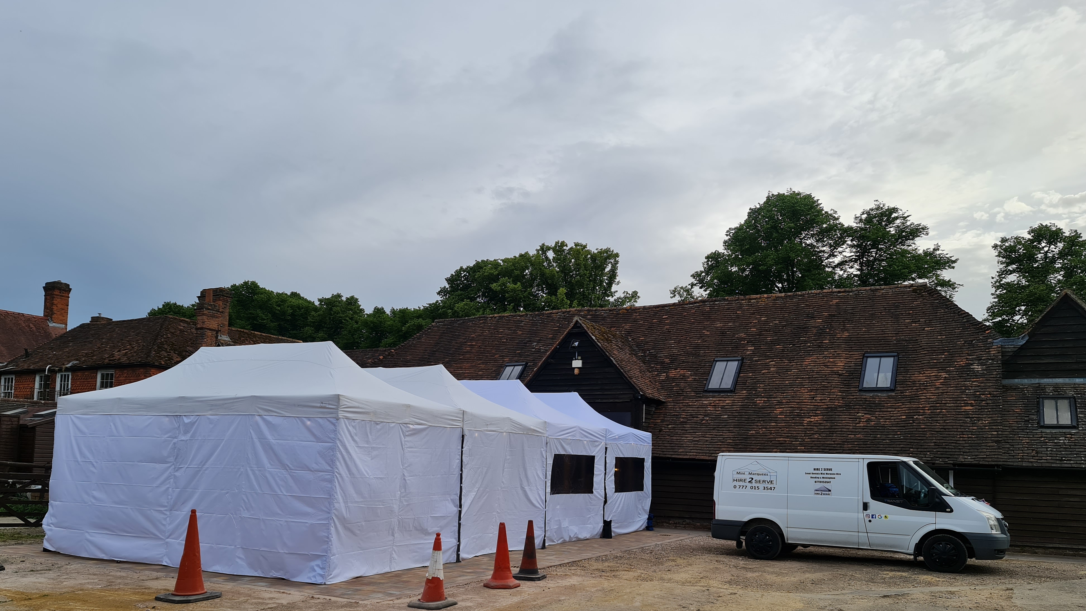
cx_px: 531
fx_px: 806
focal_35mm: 28
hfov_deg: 67.9
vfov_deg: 41.0
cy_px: 403
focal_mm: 7
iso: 50
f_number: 1.8
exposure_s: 1/802
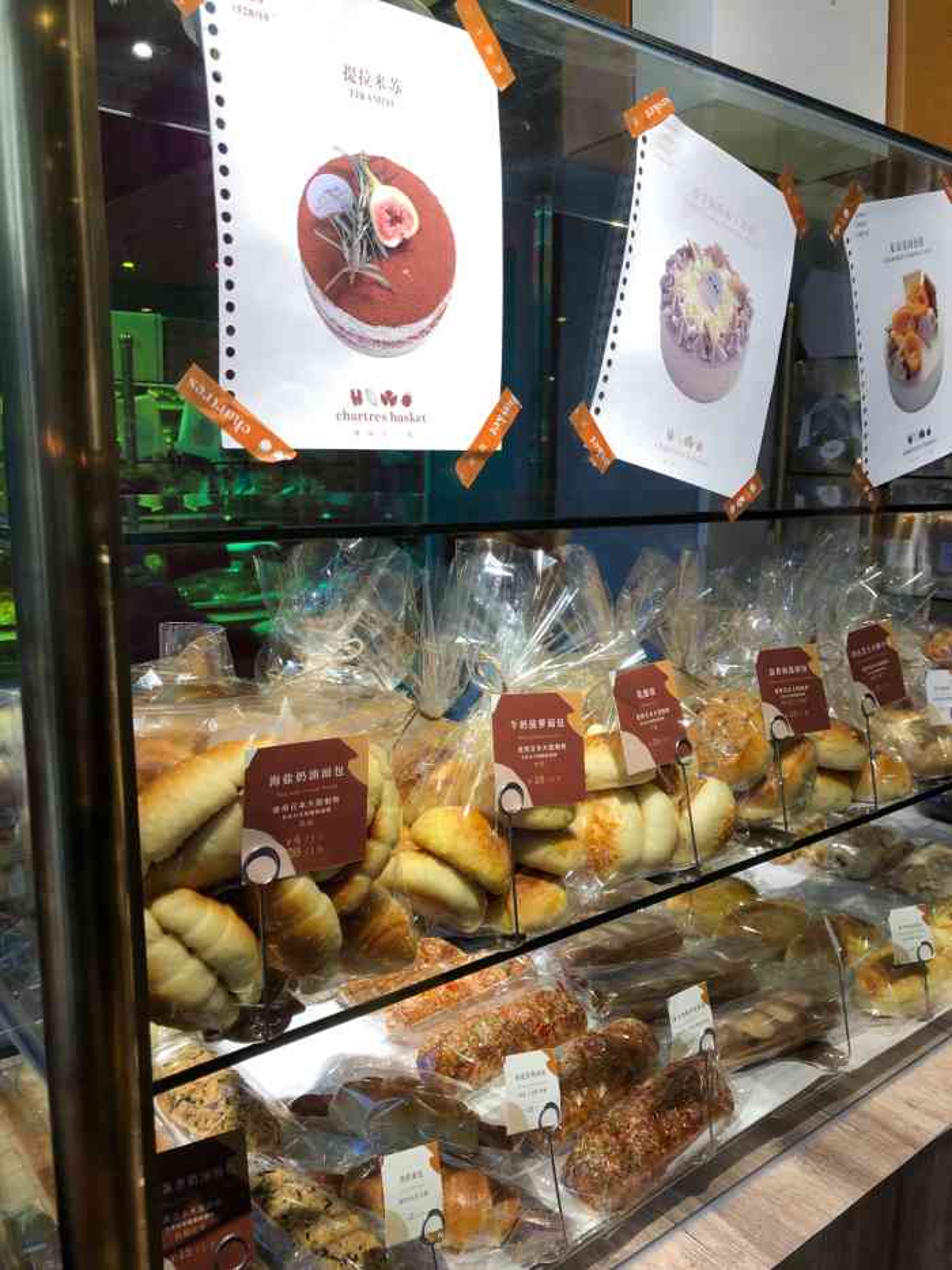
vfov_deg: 63.4
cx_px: 476
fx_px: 1026
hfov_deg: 49.8
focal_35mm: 28
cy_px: 635
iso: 32
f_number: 1.8
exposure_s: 1/50
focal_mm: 3.99
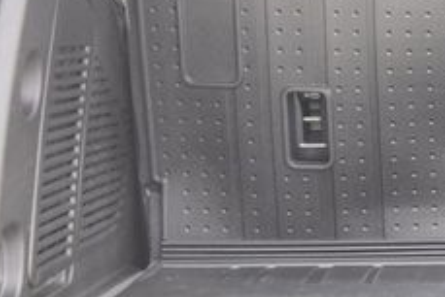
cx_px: 567
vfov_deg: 10.2
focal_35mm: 134
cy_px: 46
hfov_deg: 14.7
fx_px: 1657
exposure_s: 1/8
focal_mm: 32
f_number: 2.8
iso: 1600
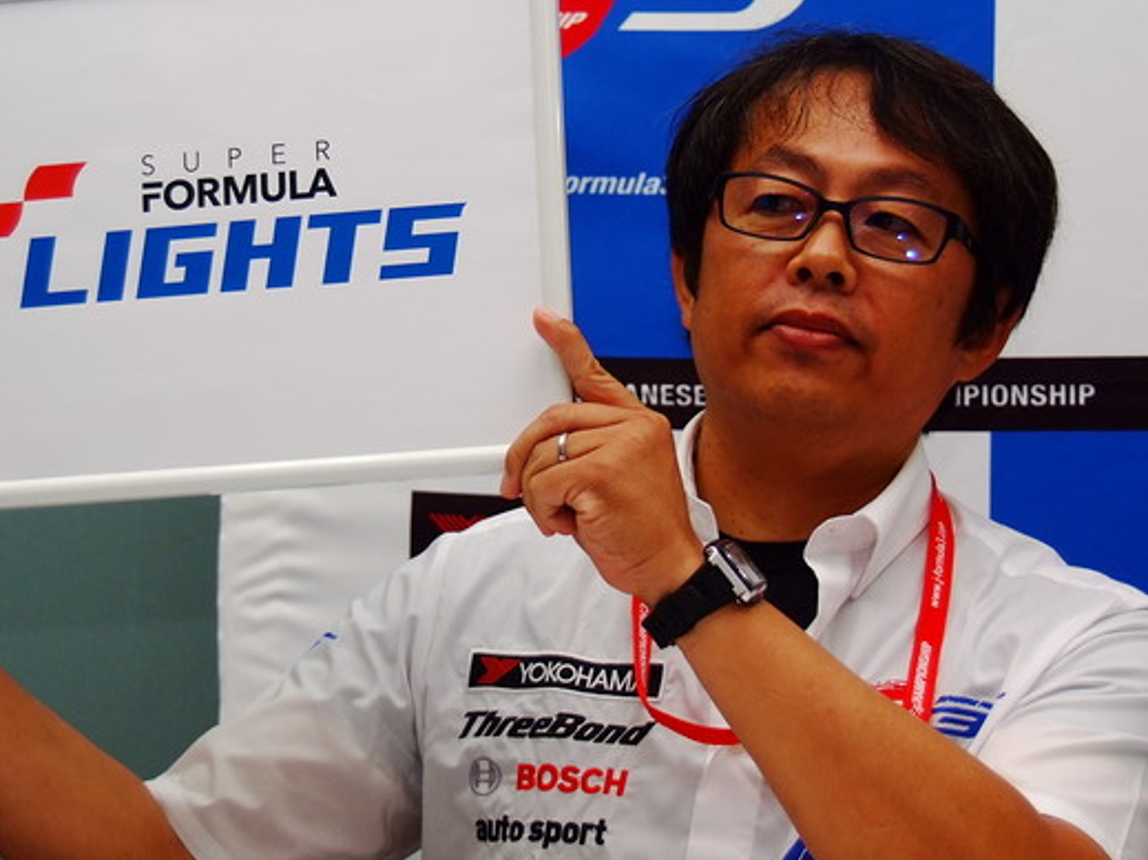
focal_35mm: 104
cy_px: 407
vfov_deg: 14.2
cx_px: 451
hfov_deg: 18.9
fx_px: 3448
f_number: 4.8
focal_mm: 52
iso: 400
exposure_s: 1/250
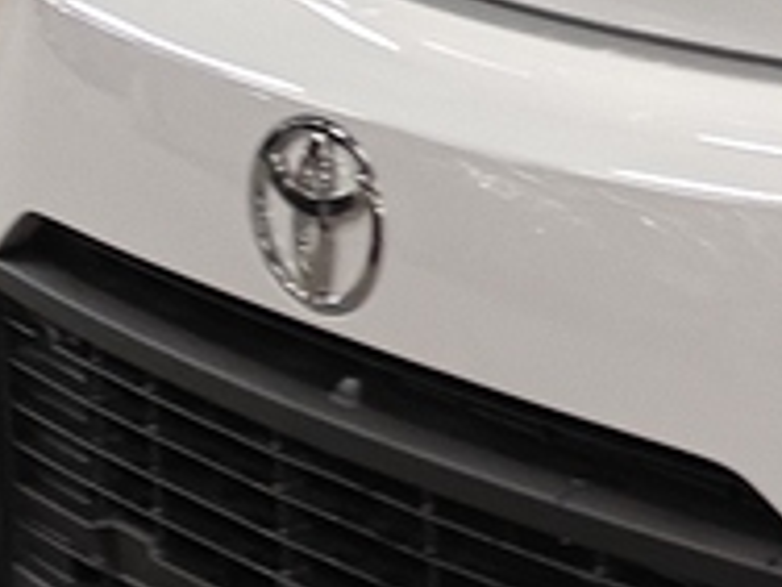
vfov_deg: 7.9
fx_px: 4157
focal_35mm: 184
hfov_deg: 8.9
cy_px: -337
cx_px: 2300
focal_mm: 5.59
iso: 100
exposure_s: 1/50
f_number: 1.8
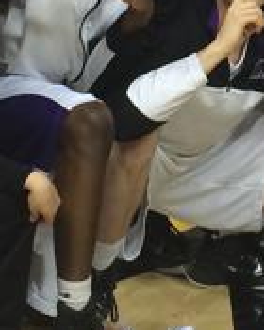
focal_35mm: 166
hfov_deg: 9.2
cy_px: -96
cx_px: 317
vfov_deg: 11.3
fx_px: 1621
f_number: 2.2
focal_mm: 4.15
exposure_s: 1/40
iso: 40
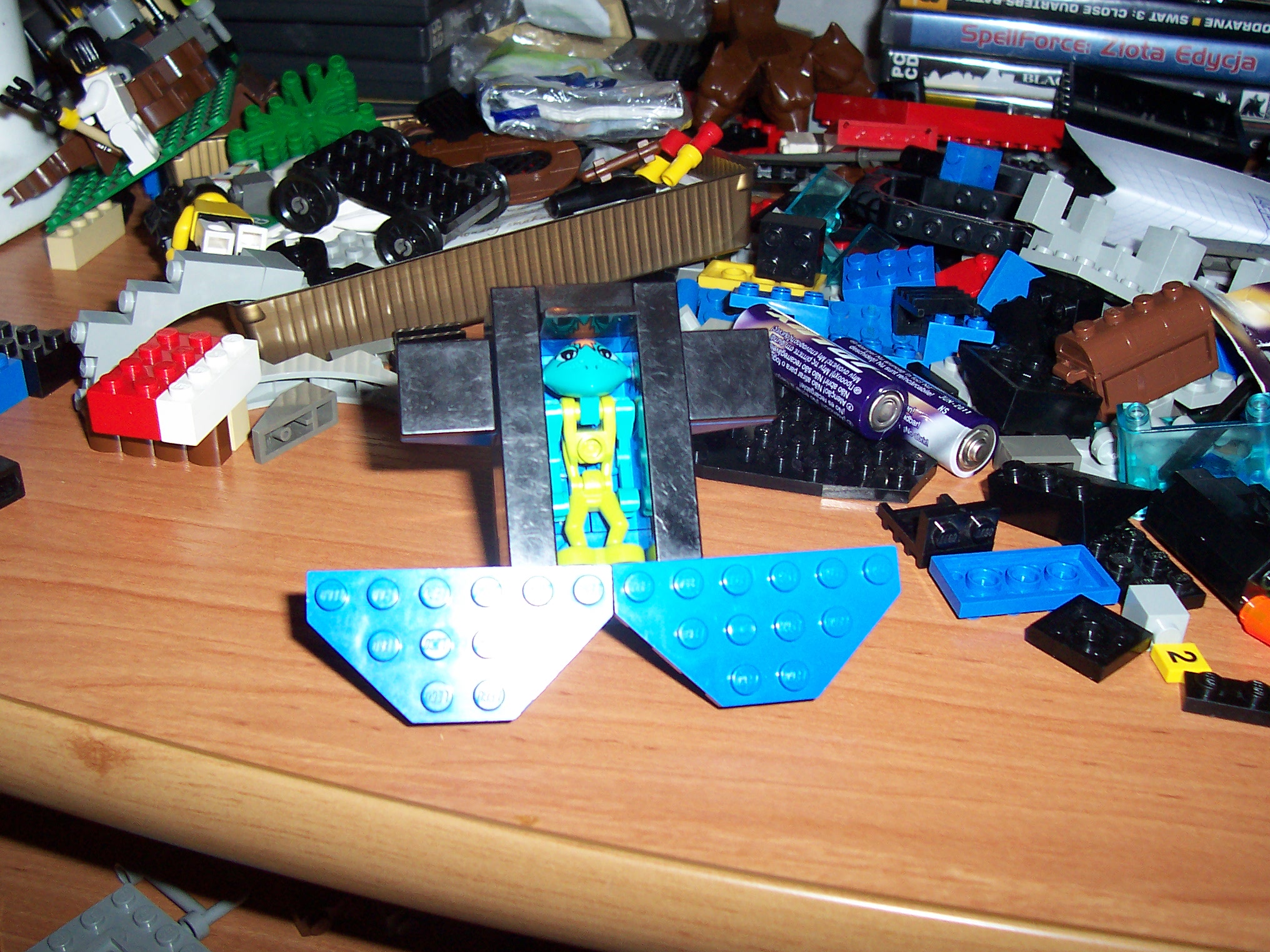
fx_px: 1357
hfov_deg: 50.1
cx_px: 635
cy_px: 476
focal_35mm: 37
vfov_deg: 38.7
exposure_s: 1/60
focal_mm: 5.6
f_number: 2.8
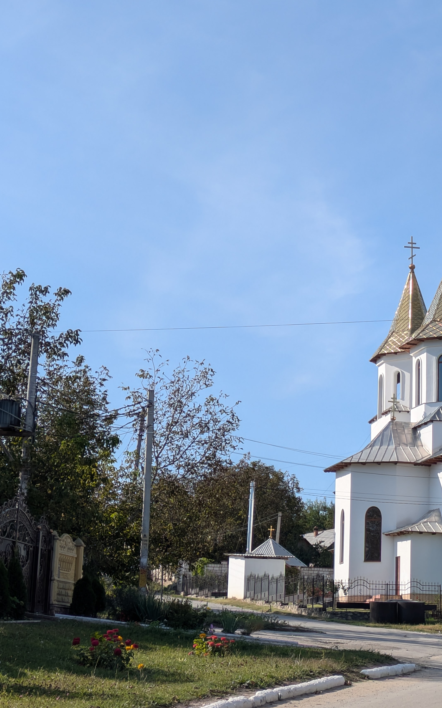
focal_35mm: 73
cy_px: 357
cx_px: 372
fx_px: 1407
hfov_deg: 17.7
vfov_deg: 28.2
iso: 52
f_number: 1.89
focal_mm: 5.43
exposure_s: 1/2427
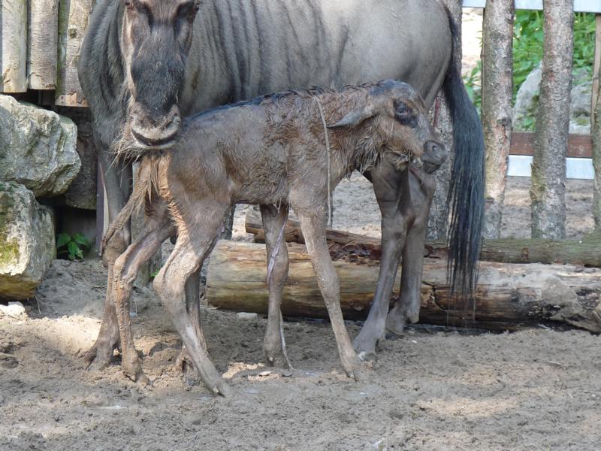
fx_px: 5538
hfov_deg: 6.2
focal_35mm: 319
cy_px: 226
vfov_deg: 4.7
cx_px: 300
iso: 100
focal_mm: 39.9
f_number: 3.7
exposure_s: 1/100
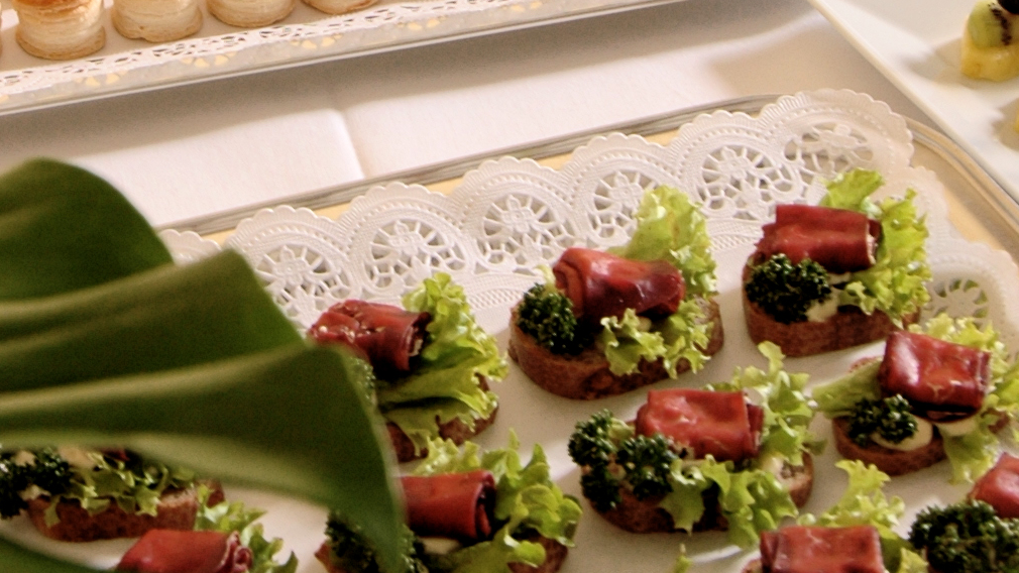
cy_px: -70
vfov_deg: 8.9
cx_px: 272
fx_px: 3663
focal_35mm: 136
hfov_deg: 15.8
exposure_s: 1/60
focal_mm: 29
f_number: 7.1
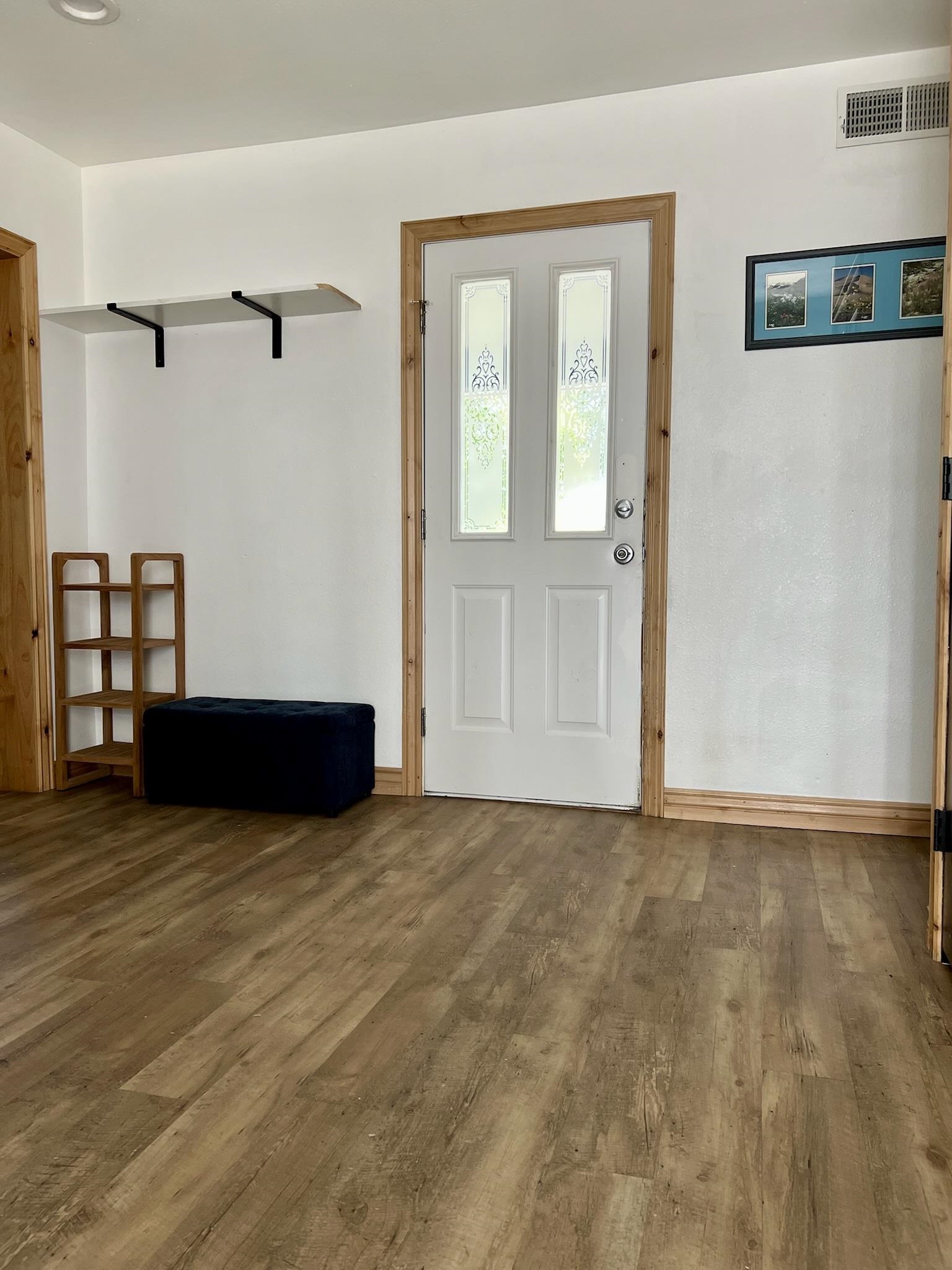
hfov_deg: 53.1
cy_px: 635
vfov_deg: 67.3
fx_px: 953
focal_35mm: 26
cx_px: 476
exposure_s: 1/121
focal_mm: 5.7
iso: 125
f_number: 1.5
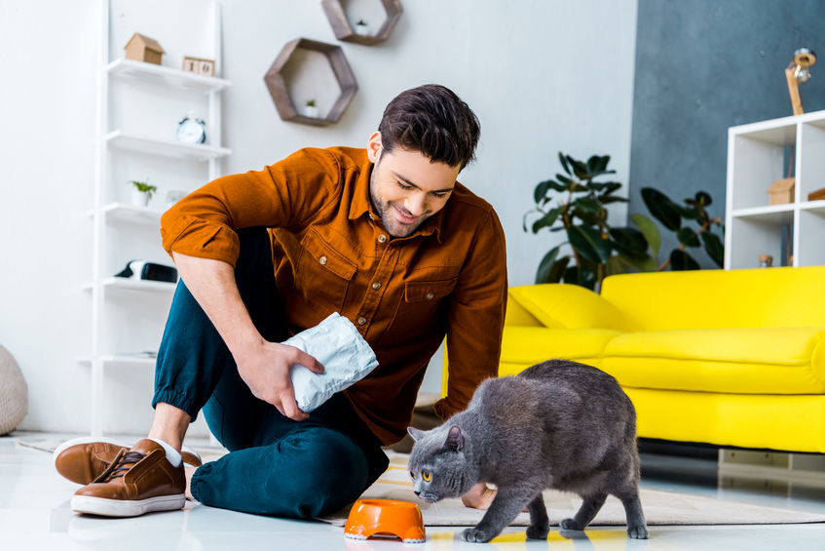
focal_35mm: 50
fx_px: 1146
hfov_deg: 39.6
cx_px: 412
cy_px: 276
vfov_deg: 27.0
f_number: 3.5
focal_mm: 50
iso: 200
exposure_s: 1/200
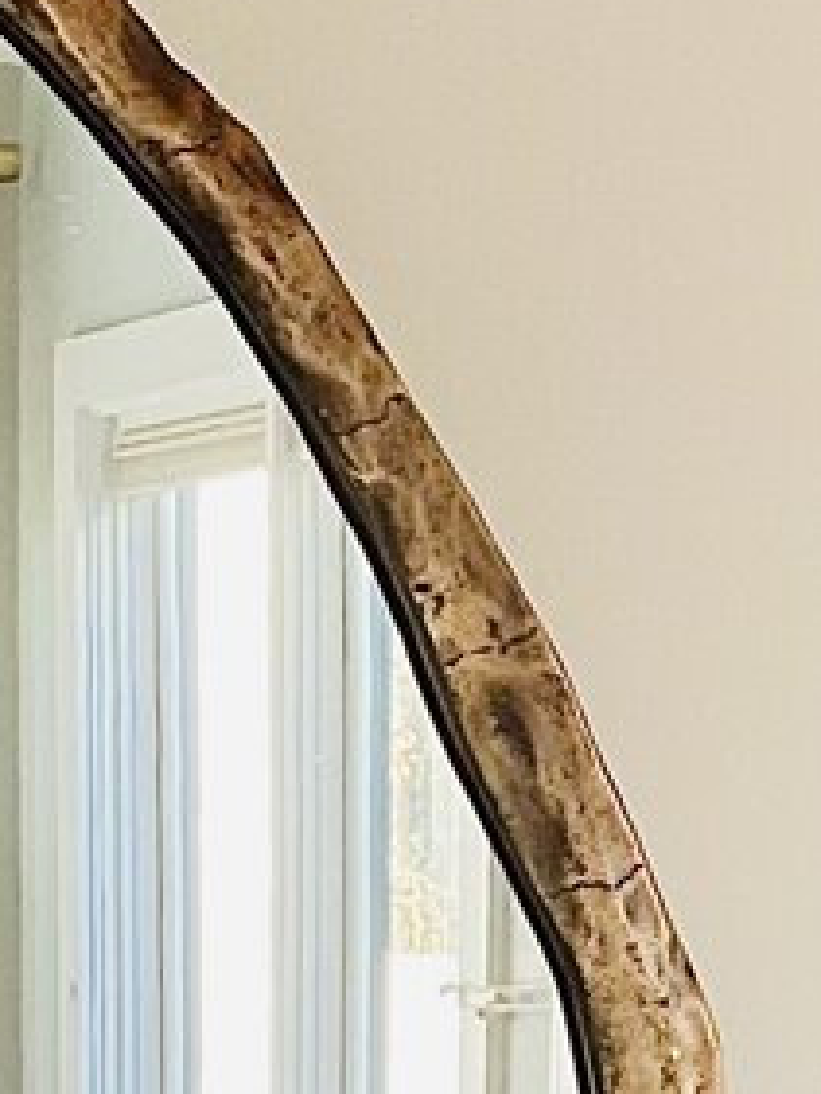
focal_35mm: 296
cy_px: 1437
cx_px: -58
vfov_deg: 6.6
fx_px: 9353
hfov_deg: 5.0
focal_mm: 6
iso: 125
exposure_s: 1/120
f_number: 2
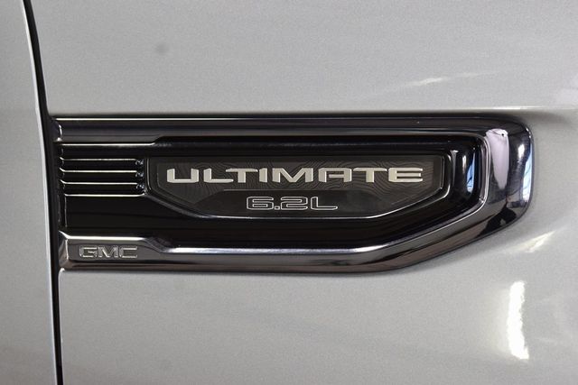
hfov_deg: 19.5
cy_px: 192
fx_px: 1686
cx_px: 289
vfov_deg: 13.0
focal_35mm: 105
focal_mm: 70
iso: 1400
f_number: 7.1
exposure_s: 1/30
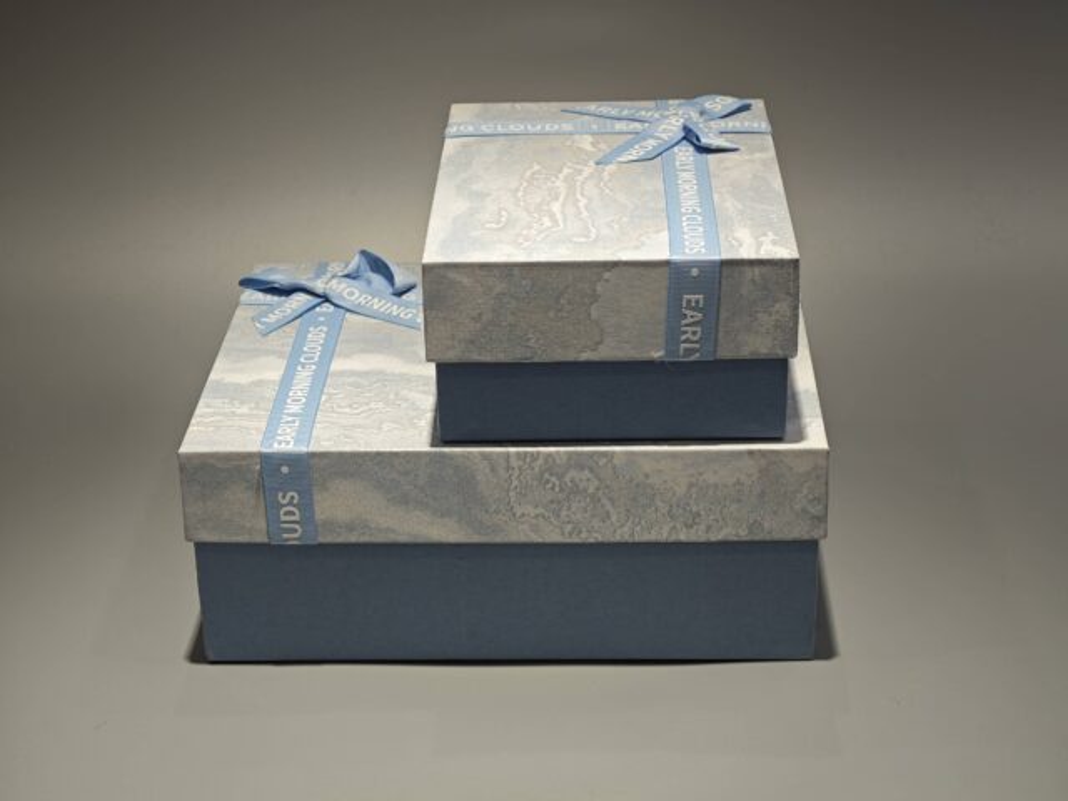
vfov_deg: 19.6
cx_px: 534
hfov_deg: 26.0
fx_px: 2314
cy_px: 400
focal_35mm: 75
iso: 80
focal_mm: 10.1
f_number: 2
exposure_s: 1/100
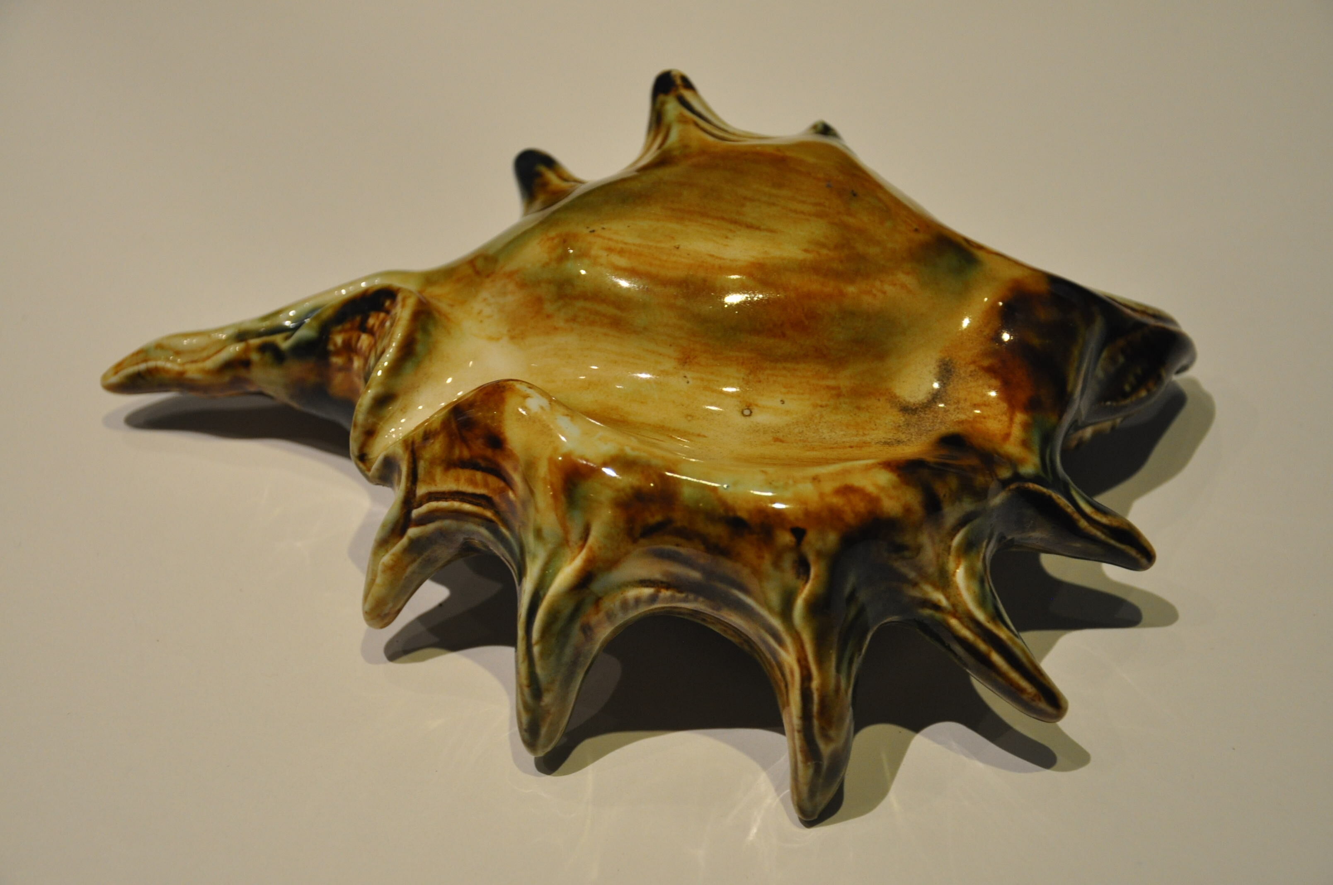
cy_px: 442
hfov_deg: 26.0
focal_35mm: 78
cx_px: 666
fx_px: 2885
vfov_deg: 17.4
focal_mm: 52
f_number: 5
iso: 800
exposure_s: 1/50
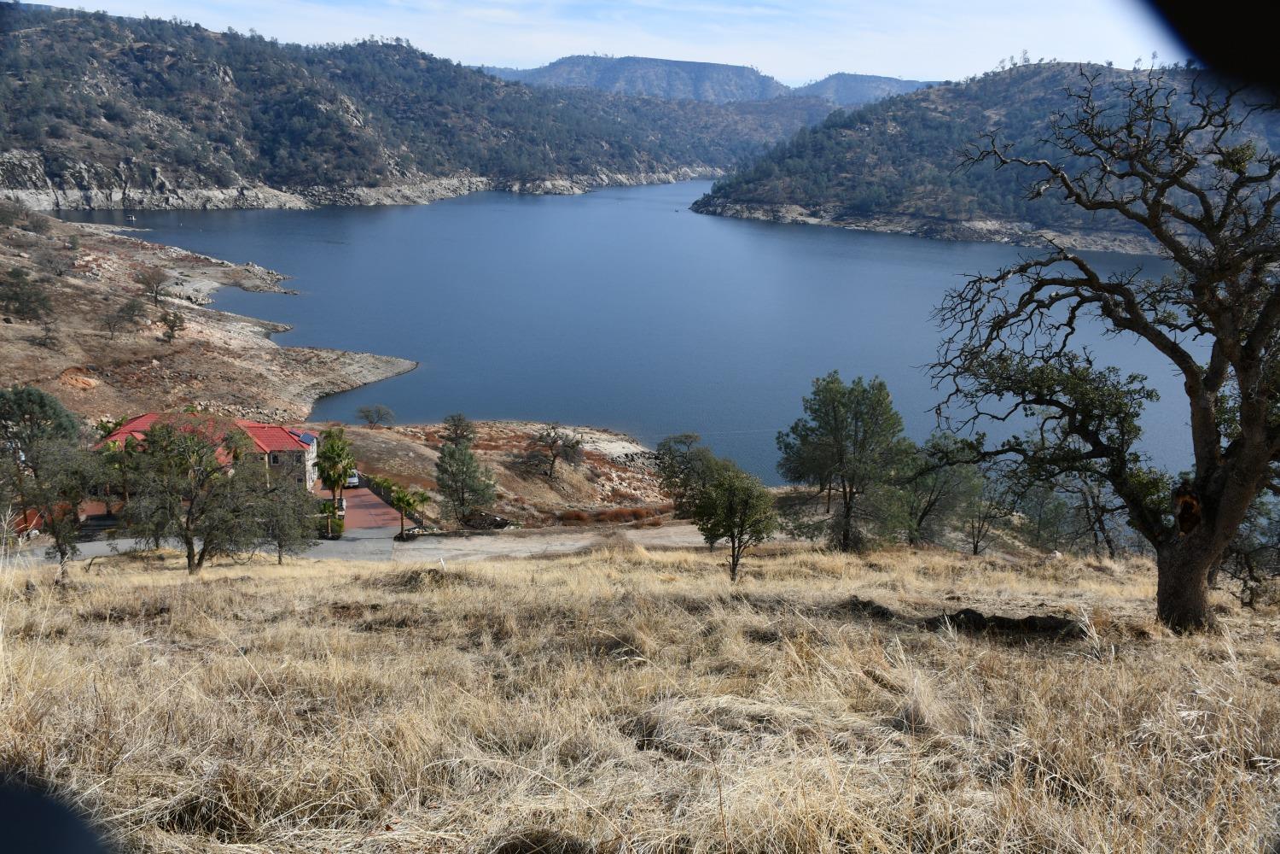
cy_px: 427
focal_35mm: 27
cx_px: 640
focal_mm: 18
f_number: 8
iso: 100
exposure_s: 1/320
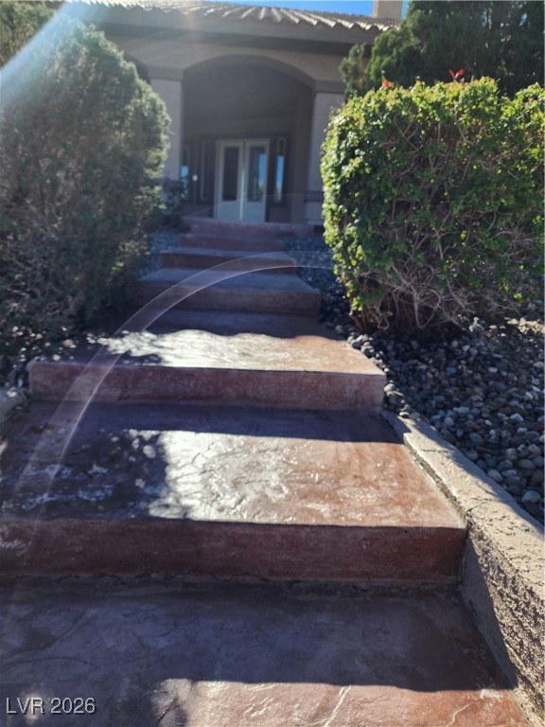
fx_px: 483
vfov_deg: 73.9
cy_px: 364
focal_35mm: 23
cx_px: 272
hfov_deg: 58.9
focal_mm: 6.4
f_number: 1.8
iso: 12
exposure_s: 1/673
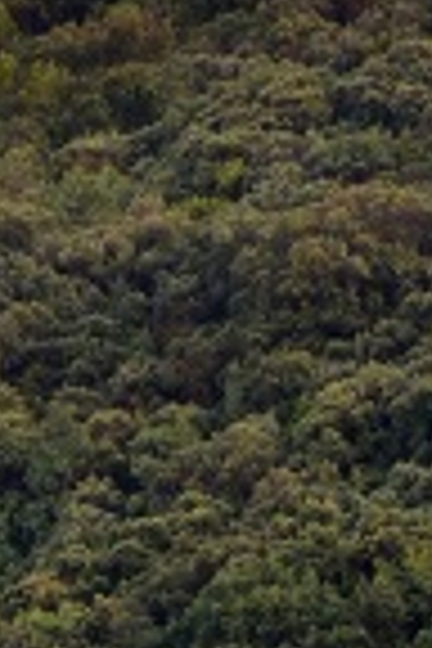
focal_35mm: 659
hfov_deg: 2.1
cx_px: 176
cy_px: 911
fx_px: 11861
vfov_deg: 3.1
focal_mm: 70
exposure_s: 1/400
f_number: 4.5
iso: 640
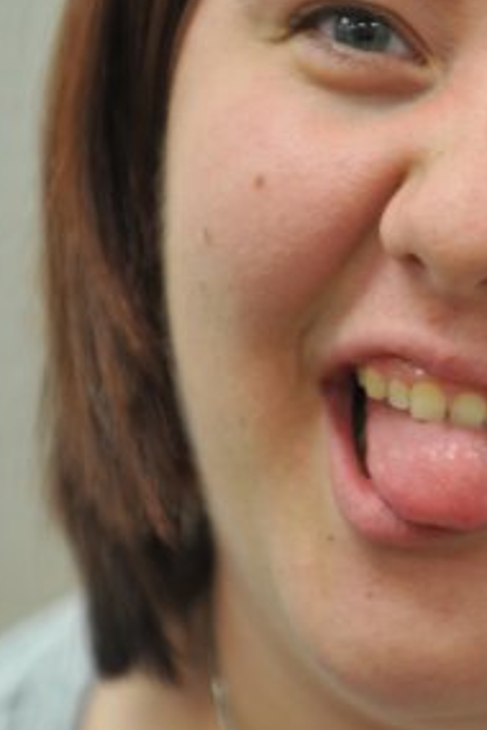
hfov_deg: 2.2
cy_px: 223
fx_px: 12803
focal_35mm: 631
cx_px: 432
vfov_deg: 3.3
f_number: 2.8
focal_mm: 200
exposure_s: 1/60
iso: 360
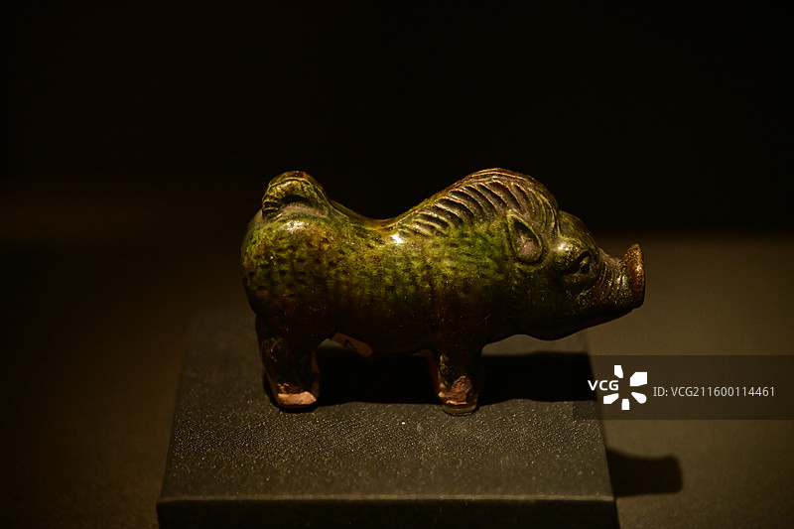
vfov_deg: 13.0
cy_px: 264
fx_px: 2315
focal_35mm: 105
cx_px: 397
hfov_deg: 19.5
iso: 7200
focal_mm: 105
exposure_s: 1/220
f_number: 4
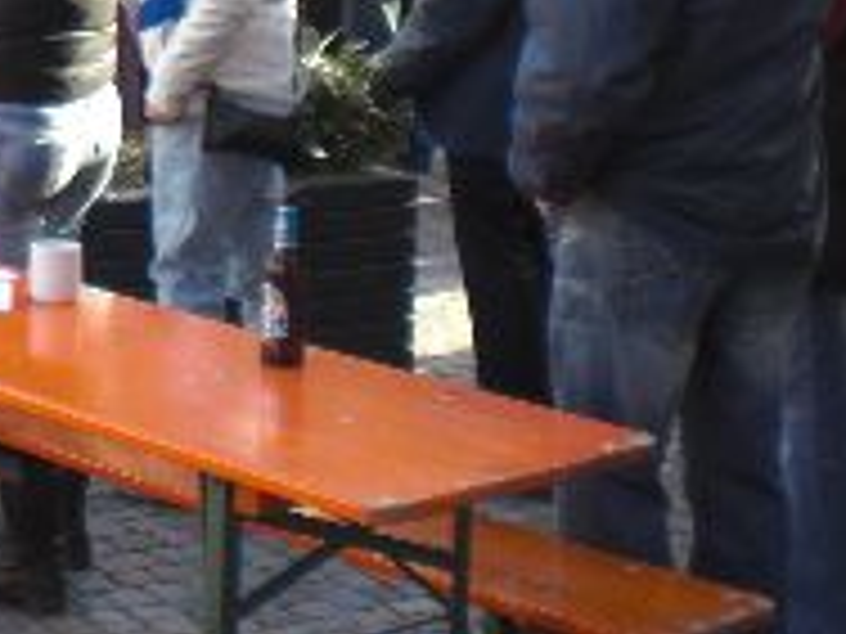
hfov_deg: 16.9
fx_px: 2639
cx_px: -313
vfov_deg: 13.1
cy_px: -261
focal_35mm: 108
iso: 64
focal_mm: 6.3
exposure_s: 1/100
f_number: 3.1
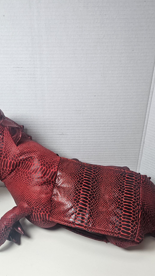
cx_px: 65
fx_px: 256
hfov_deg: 33.6
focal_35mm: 35
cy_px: 162
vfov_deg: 56.3
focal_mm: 6.3
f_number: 1.7
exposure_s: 1/180
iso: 160
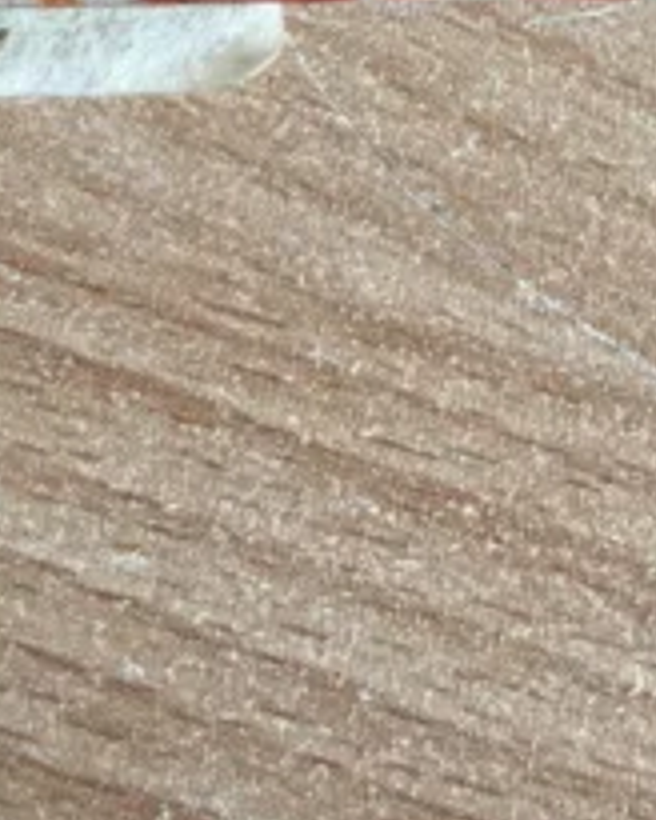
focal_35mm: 127
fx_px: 3082
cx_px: 660
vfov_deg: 13.2
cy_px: -800
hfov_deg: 12.0
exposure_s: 1/122
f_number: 1.6
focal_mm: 5.1
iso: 80
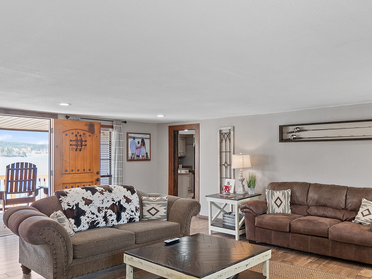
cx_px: 221
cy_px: 143
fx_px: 290
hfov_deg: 64.8
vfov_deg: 51.3
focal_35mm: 27
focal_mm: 8
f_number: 5.6
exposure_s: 1/13
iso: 400
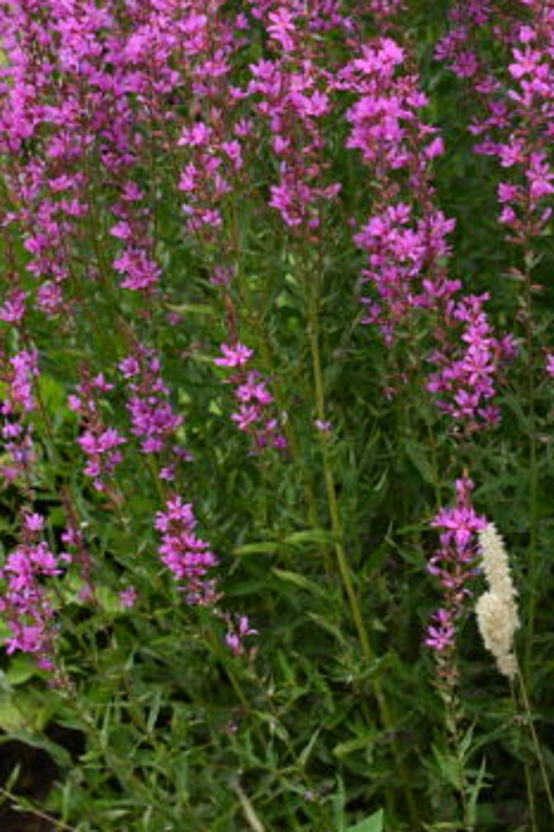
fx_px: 3466
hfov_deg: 9.1
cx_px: 471
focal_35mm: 150
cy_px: 151
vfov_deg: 13.6
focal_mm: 50
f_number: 2.8
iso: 100
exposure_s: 1/200
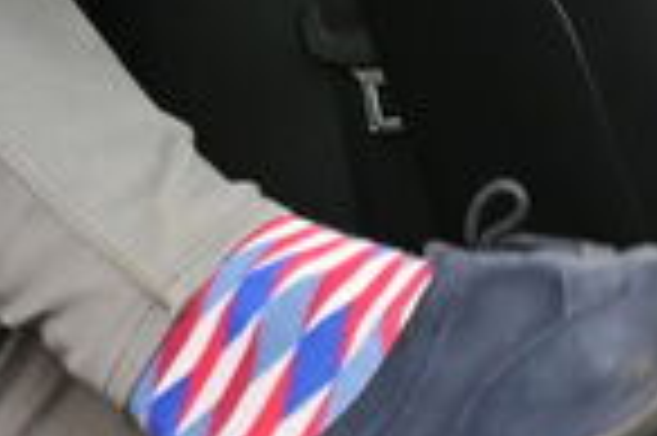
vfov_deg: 4.6
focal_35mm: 296
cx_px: -472
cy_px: -449
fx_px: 5396
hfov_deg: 6.8
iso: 280
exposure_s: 1/50
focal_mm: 30
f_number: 6.3
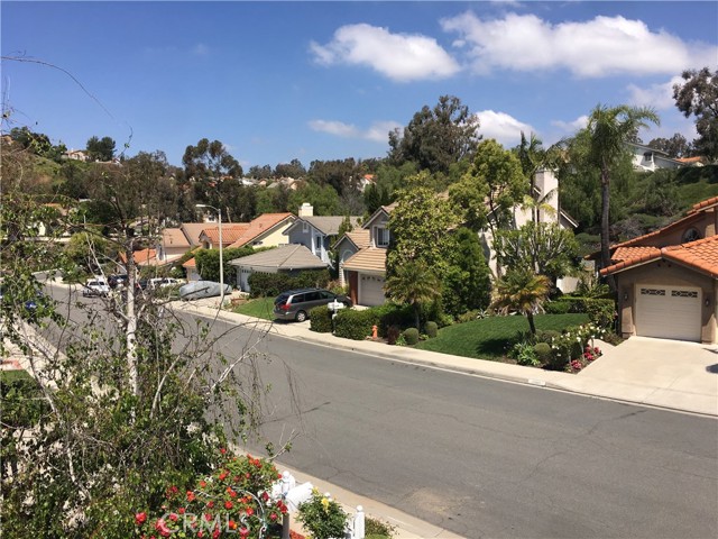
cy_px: 270
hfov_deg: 61.7
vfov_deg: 48.2
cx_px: 359
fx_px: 602
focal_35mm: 29
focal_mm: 4.15
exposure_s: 1/2262
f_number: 2.2
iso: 25
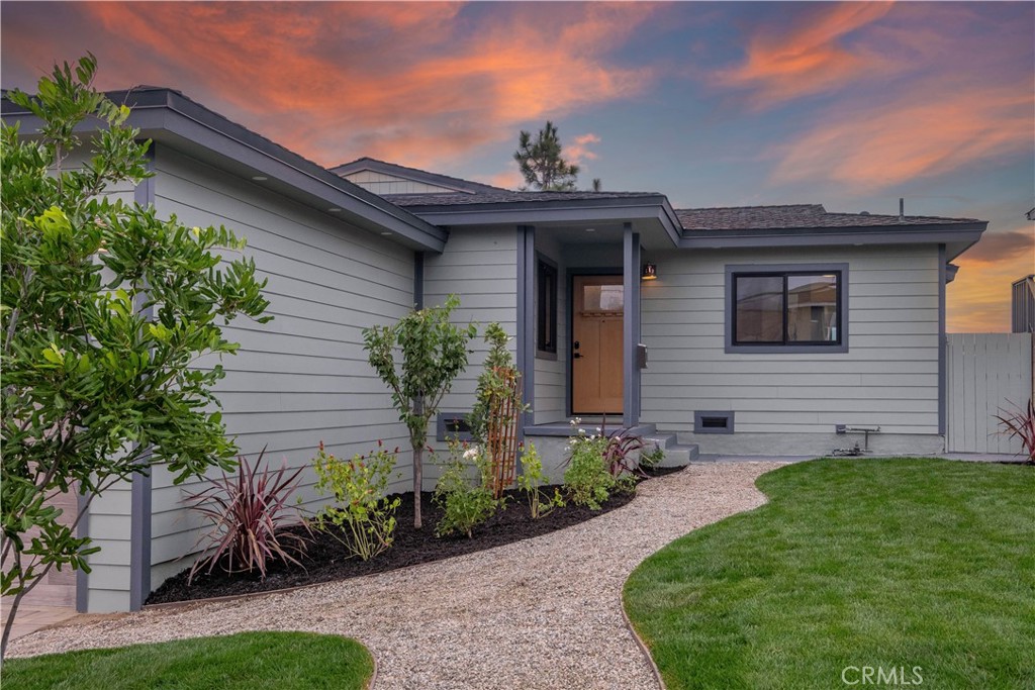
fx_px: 1035
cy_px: 345
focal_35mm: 36
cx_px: 518
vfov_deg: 36.9
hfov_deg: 53.1
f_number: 8
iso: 400
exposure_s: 1/60
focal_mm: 24
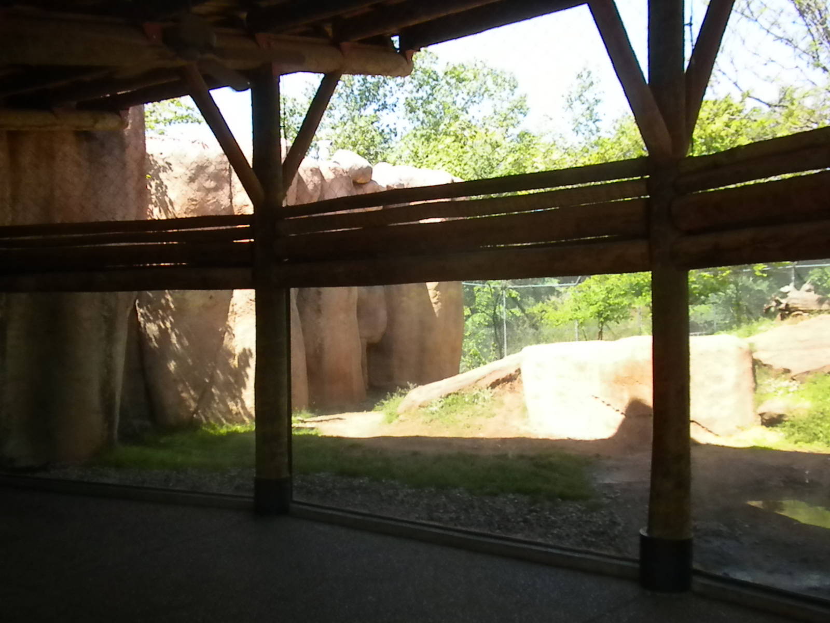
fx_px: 887
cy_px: 312
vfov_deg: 38.7
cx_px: 415
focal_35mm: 37
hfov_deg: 50.1
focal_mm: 6.6
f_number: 10
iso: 640
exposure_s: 1/133
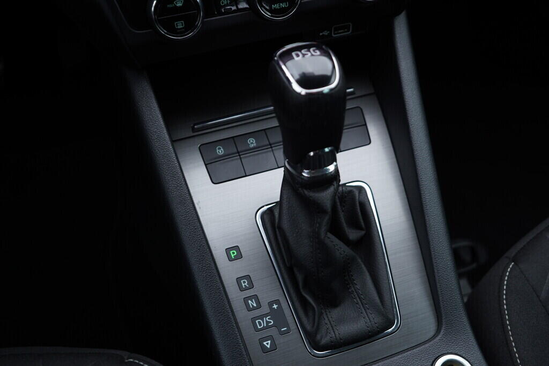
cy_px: 183
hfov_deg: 53.1
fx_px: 549
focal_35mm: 36
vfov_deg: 36.9
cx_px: 274
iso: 125
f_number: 2.8
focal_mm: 24
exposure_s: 1/40
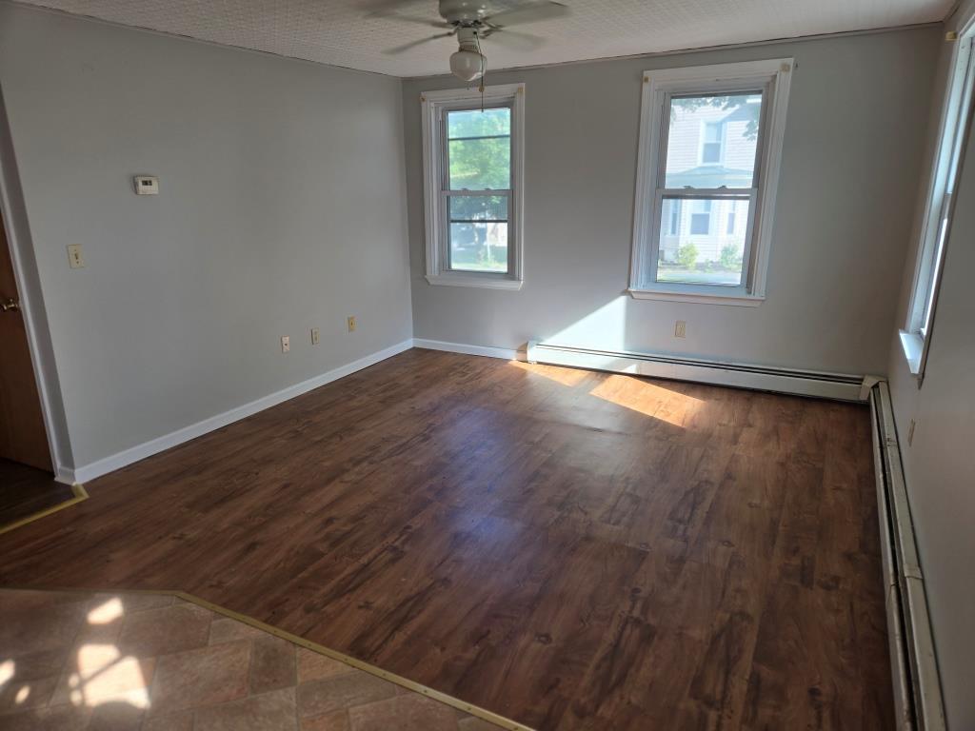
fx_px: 648
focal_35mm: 23
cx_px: 488
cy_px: 366
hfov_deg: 73.9
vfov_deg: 58.9
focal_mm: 5.4
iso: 32
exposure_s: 1/120
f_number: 1.8
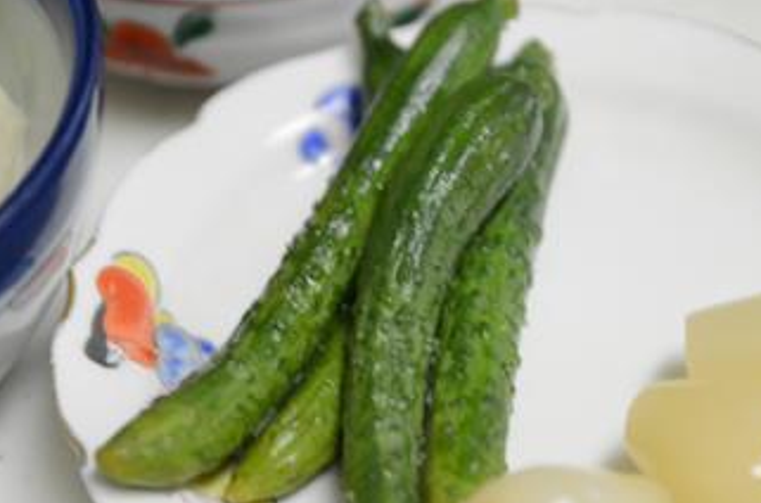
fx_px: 2761
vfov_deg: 10.4
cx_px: 429
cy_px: 295
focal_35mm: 131
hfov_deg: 15.7
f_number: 4
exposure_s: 1/25
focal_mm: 70
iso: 400
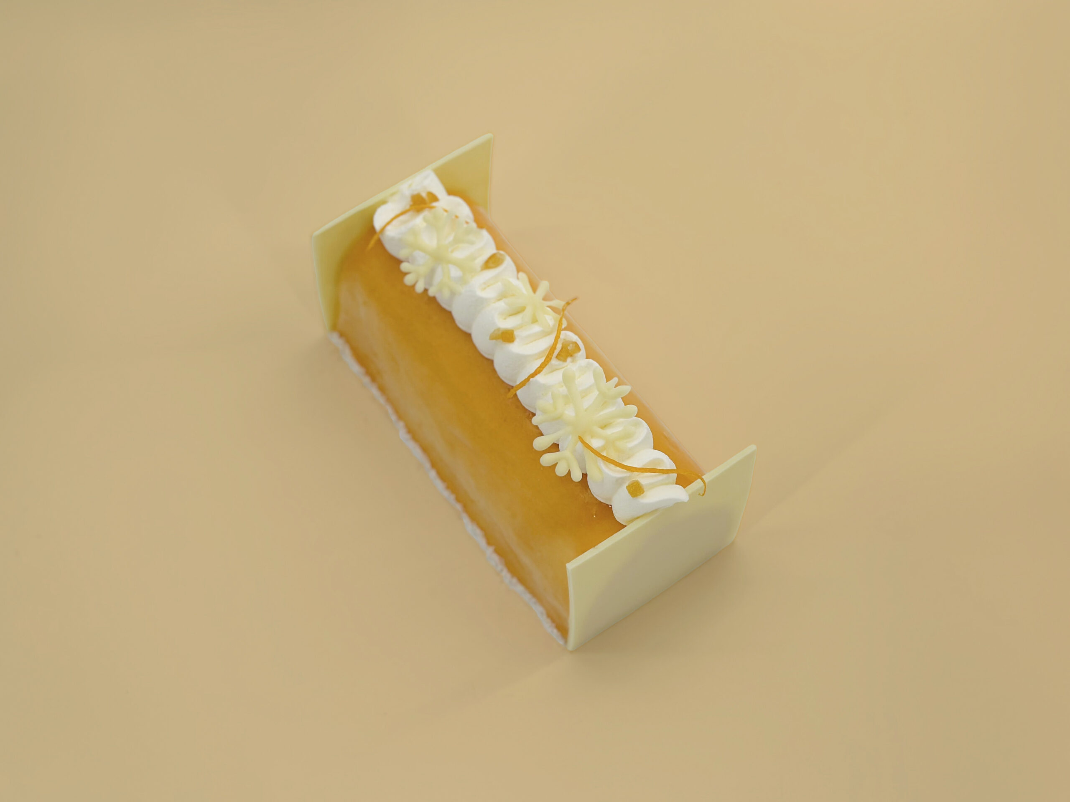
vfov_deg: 30.3
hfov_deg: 39.7
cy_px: 401
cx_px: 535
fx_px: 1484
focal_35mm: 48
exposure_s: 1/1145
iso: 80
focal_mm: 6.86
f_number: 1.78
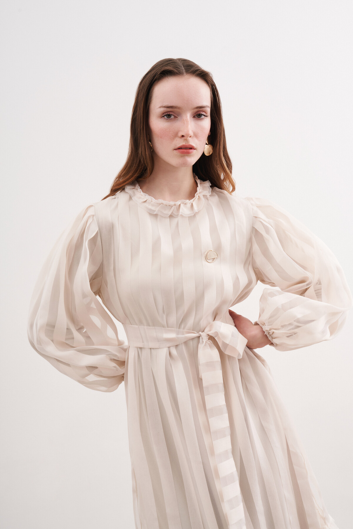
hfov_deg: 24.6
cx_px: 176
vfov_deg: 36.2
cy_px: 264
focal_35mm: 55
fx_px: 809
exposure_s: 1/160
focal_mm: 55
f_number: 11
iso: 400
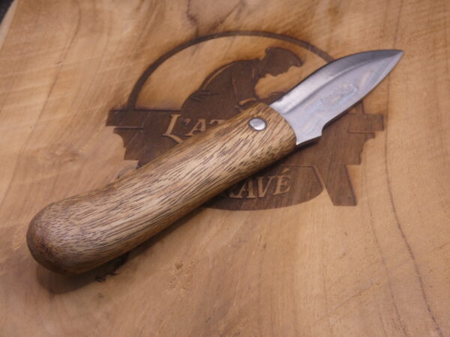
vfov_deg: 29.1
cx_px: 225
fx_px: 650
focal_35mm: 50
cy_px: 168
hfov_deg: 38.2
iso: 250
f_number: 3.9
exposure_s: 1/80
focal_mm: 9
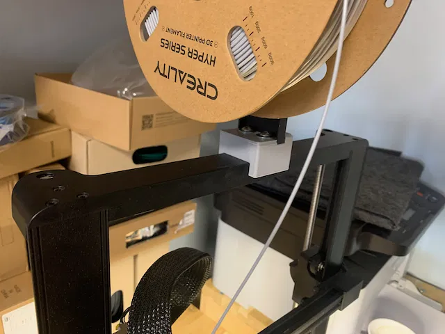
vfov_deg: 53.1
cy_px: 167
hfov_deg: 67.3
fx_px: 334
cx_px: 222
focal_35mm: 26
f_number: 1.8
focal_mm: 4.25
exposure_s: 1/39
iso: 400
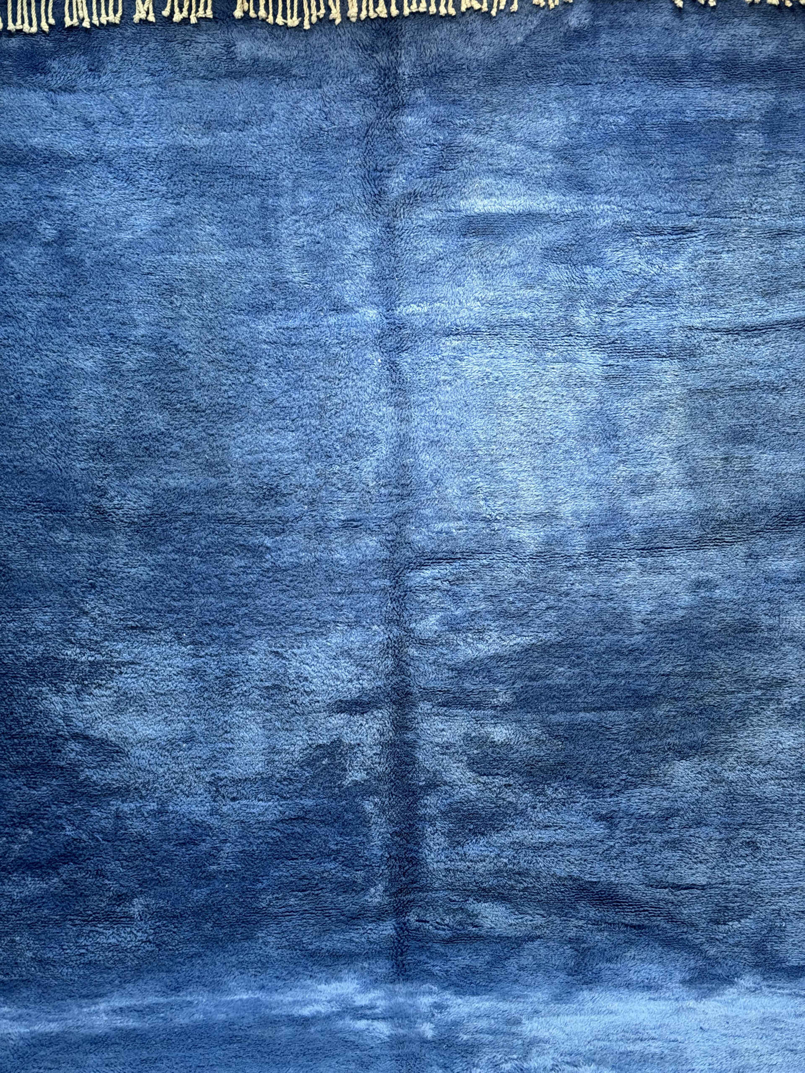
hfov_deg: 30.3
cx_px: 402
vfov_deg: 39.7
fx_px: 1488
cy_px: 536
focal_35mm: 48
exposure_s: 1/50
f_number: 1.78
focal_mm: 6.76
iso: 200
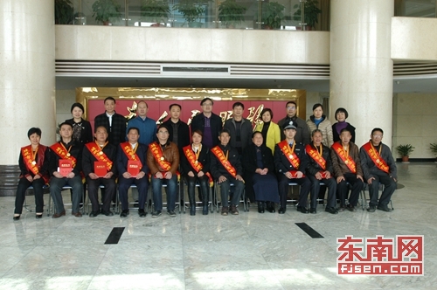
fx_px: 418
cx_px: 218
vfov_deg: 38.3
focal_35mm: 34
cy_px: 145
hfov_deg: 55.2
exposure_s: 1/160
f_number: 6.3
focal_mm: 23
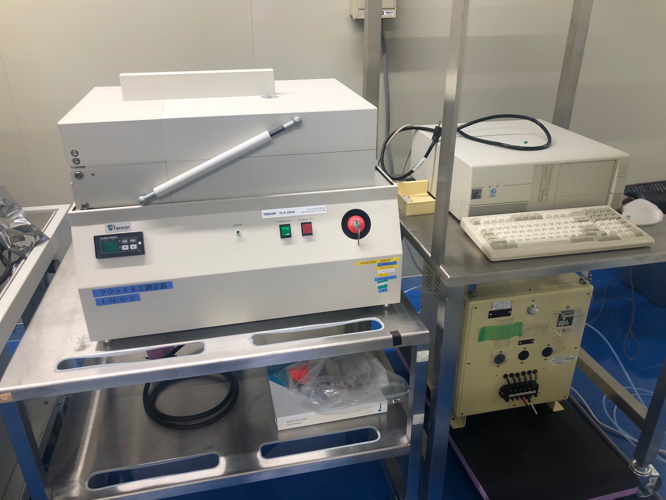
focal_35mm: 28
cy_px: 250
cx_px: 333
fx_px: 539
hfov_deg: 63.4
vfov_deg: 49.7
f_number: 1.8
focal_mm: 4
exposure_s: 1/30
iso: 32
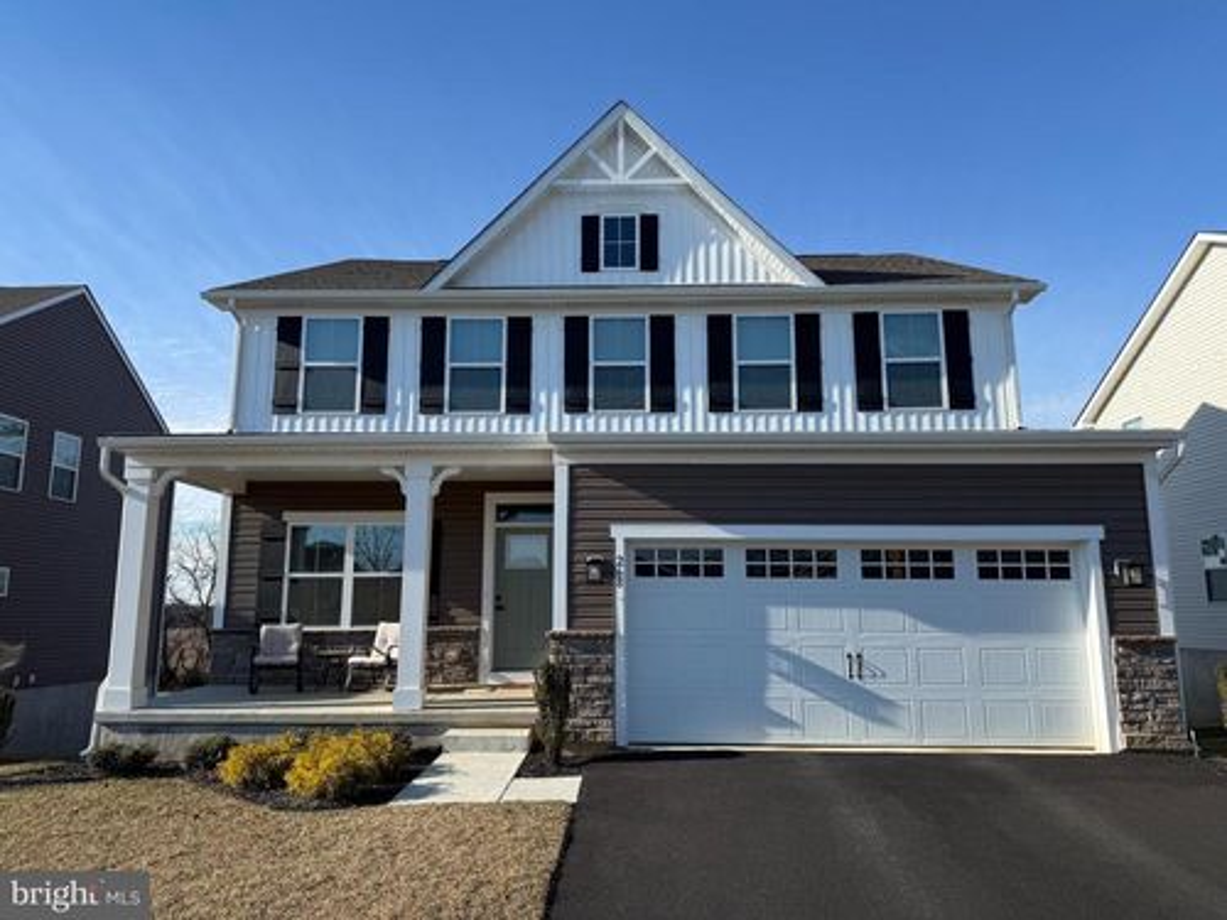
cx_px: 614
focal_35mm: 24
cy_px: 460
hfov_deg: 71.6
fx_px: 851
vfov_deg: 56.8
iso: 80
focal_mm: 6.76
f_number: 1.78
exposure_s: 1/3584
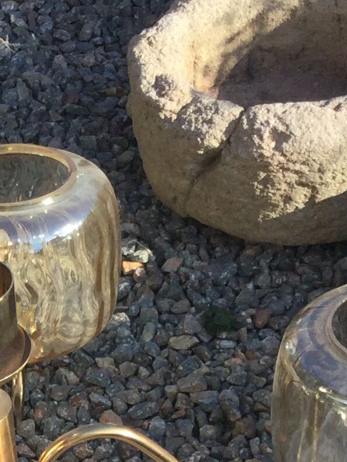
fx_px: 1711
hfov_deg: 11.4
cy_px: 532
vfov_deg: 15.0
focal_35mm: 128
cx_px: -66
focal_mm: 3.3
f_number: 2.4
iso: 25
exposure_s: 1/823
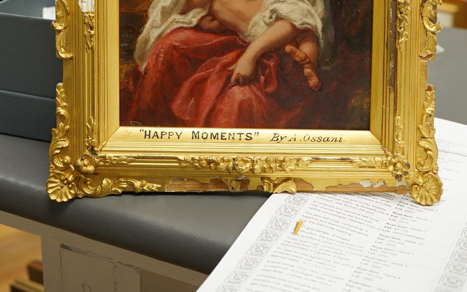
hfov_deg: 29.8
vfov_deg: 18.1
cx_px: 234
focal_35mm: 69
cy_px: -43
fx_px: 878
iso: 1250
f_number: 7.1
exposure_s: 1/125
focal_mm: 30
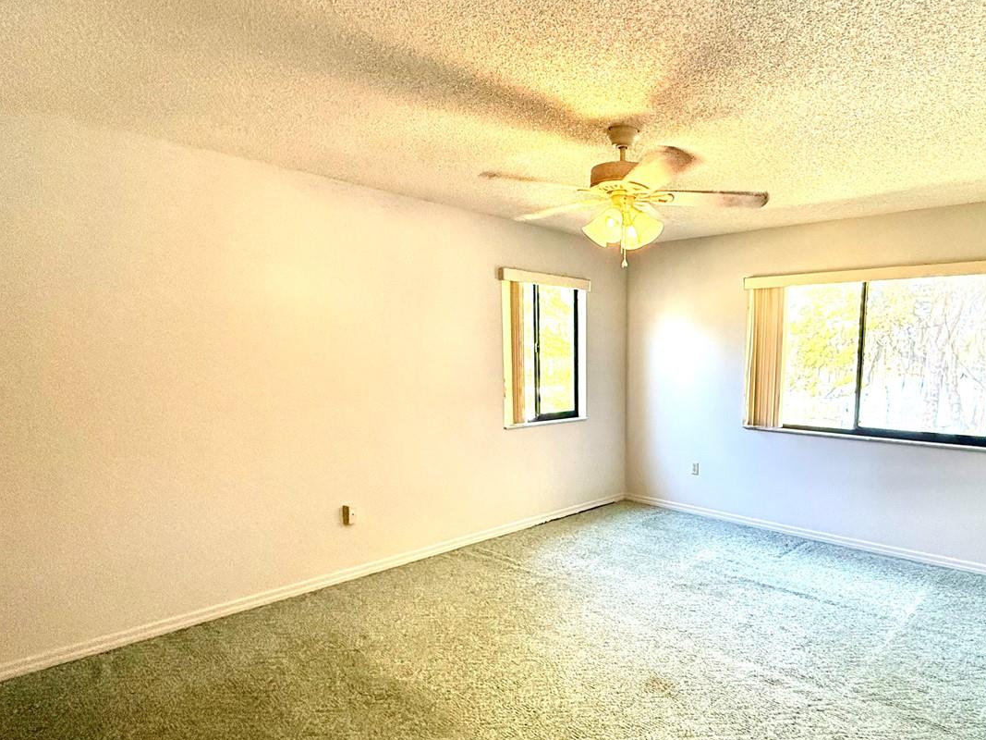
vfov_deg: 63.0
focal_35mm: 21
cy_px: 434
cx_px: 650
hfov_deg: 76.7
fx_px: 598
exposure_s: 1/99
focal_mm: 2.22
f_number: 2.2
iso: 250
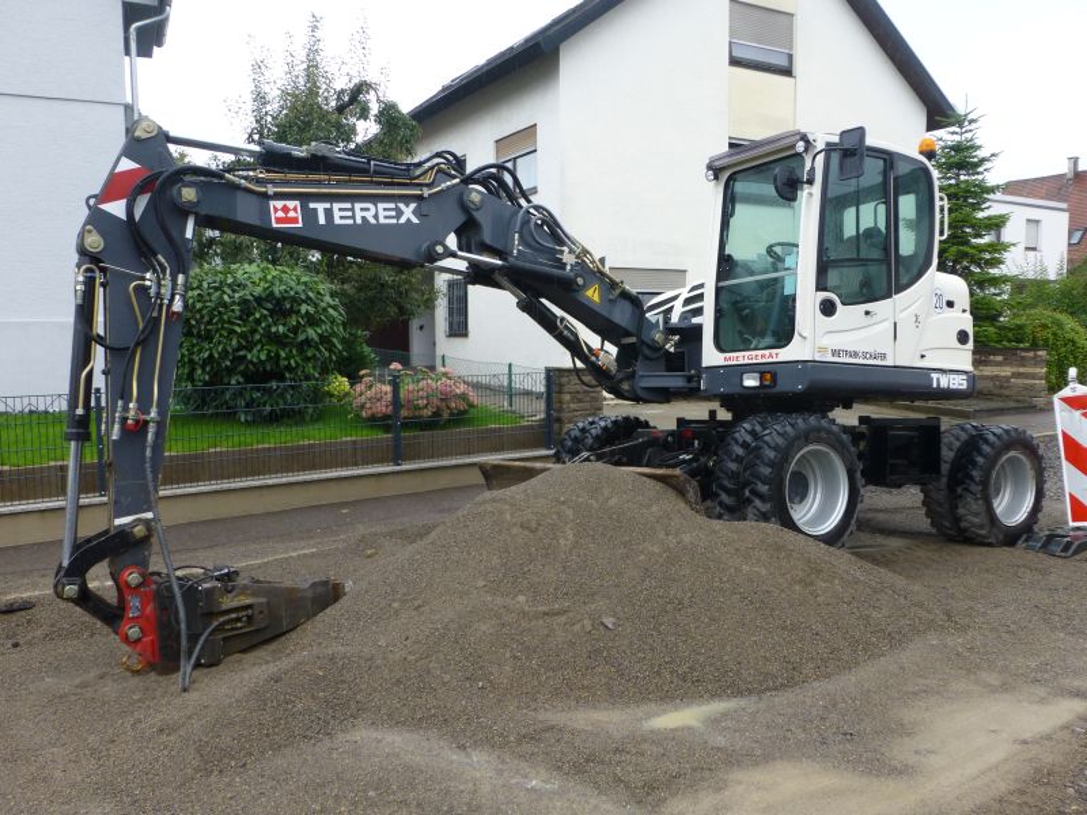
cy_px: 408
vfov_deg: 51.4
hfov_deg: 65.3
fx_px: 848
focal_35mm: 27
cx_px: 544
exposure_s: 1/200
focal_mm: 4.8
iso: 100
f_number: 4
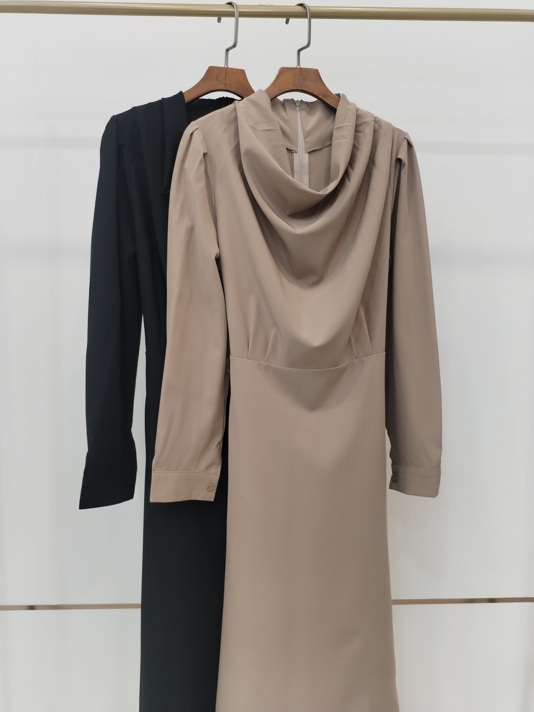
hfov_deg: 48.2
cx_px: 267
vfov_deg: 61.7
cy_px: 356
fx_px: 596
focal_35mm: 29
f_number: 1.8
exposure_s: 1/50
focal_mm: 4.75
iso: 279
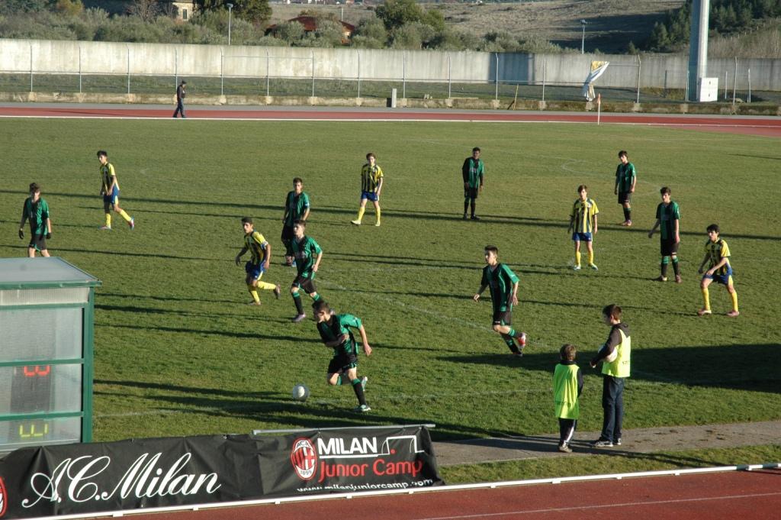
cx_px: 390
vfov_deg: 13.0
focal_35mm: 105
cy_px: 260
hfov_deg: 19.5
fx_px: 2276
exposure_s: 1/400
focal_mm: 70
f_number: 10
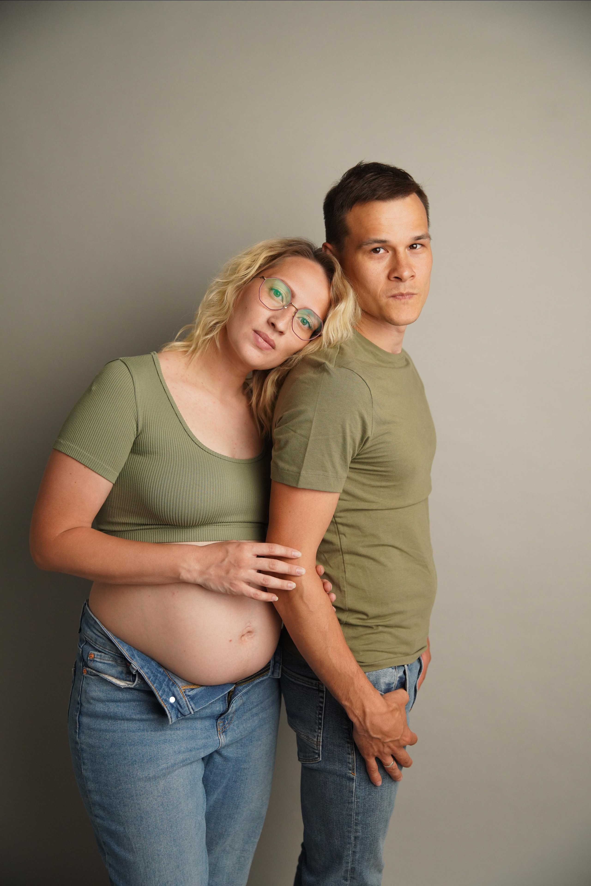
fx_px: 1034
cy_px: 443
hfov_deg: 31.9
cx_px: 296
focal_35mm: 42
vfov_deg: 46.4
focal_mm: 42
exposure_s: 1/400
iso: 1250
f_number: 3.5
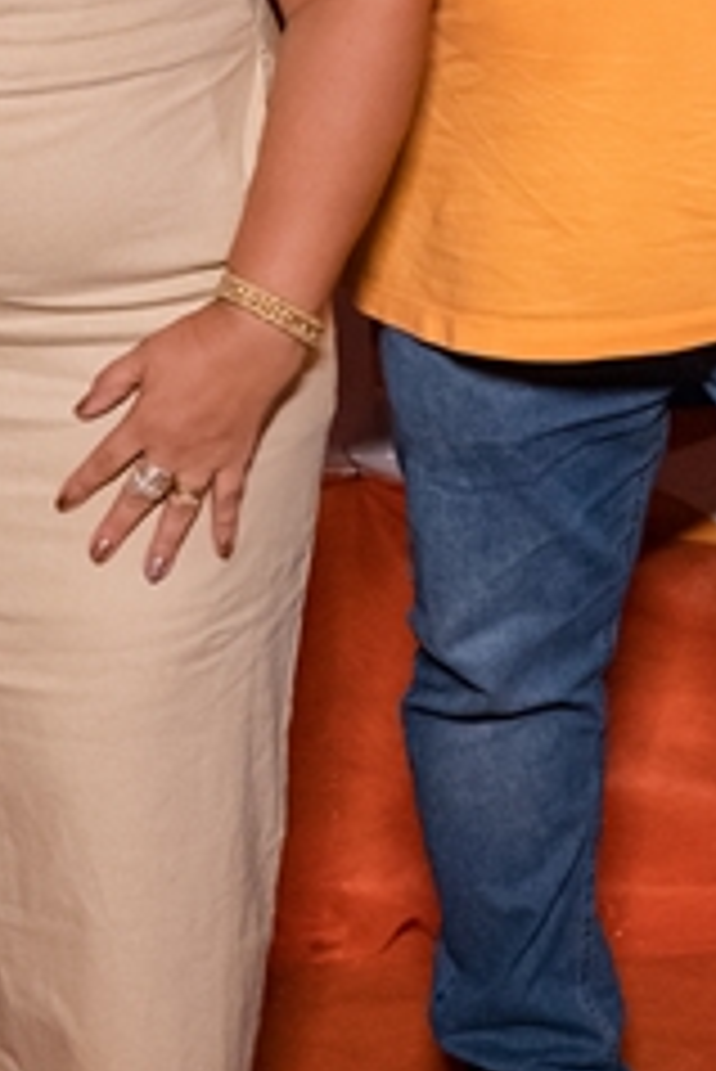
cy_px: -7
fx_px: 3336
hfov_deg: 12.2
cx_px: 482
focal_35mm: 112
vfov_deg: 17.8
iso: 2500
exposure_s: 1/500
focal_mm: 24
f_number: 2.8
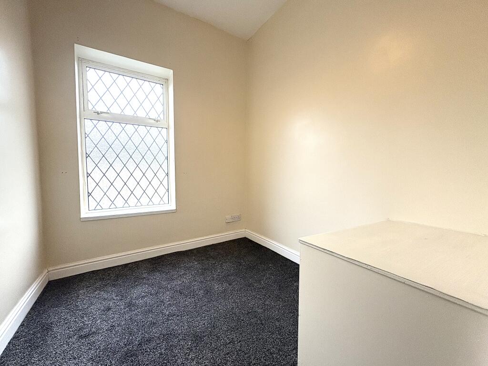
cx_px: 244
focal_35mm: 14
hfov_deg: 102.1
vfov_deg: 85.7
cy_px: 183
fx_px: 197
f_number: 2.2
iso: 160
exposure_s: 1/99
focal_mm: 2.22
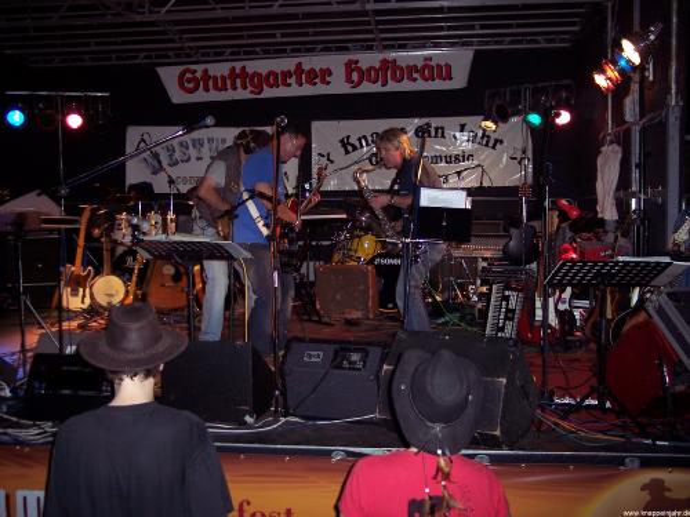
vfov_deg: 36.8
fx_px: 777
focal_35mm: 39
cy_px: 258
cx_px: 345
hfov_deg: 47.9
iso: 140
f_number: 2.8
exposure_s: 1/60
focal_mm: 8
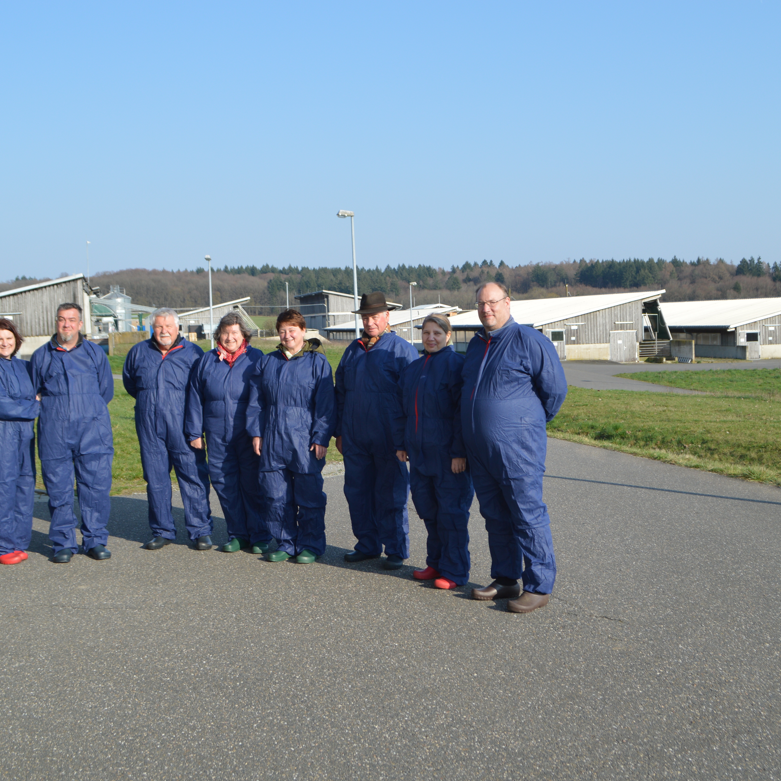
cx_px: 456
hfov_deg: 42.7
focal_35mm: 39
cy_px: 392
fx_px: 996
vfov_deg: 42.8
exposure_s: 1/200
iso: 100
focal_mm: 20
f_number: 7.1
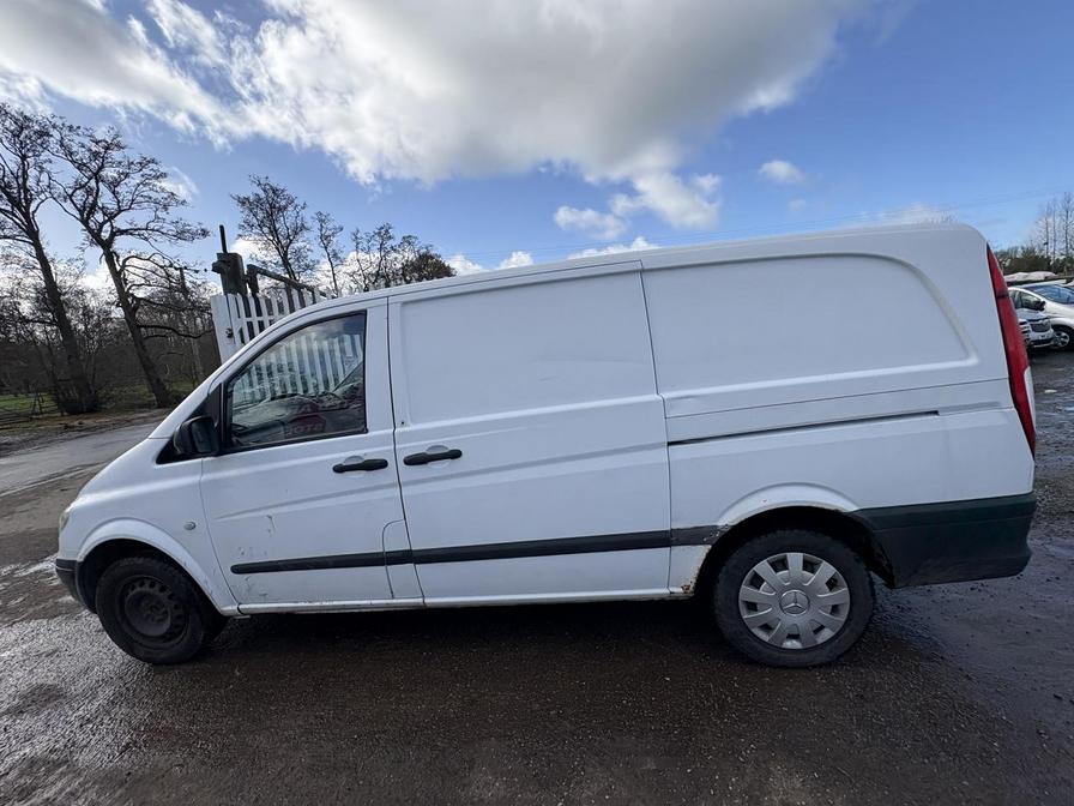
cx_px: 537
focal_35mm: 14
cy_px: 403
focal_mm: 2.22
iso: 40
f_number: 2.2
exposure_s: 1/1178
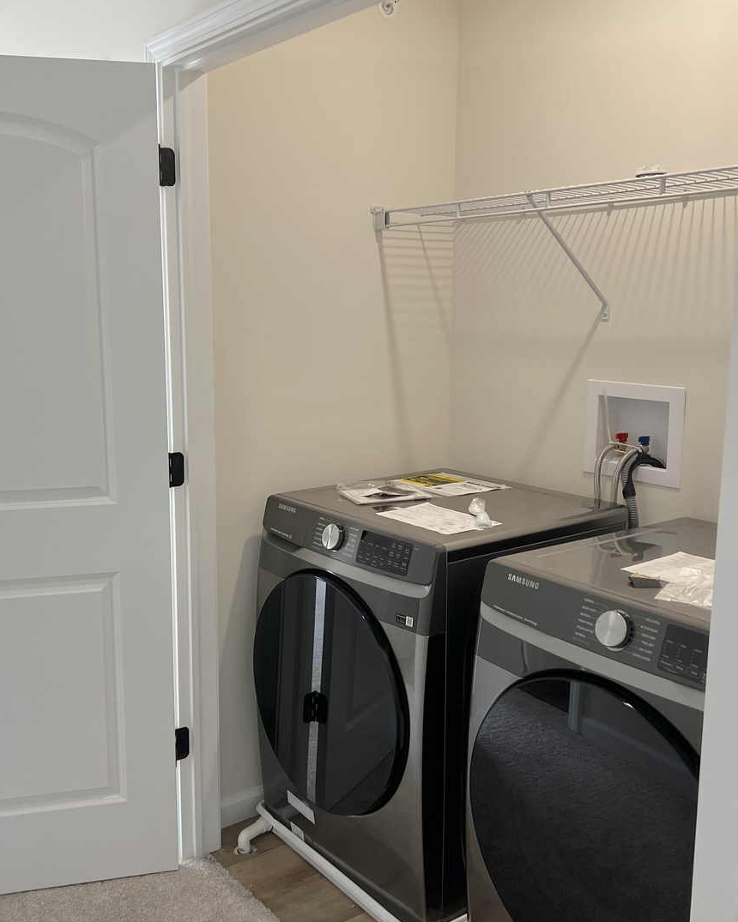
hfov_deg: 43.1
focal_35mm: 34
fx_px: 928
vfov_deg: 52.8
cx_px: 292
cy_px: 461
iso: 100
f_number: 1.5
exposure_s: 1/120
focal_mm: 5.7
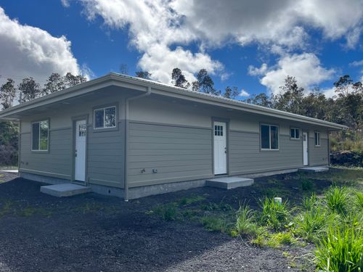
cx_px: 182
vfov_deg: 53.1
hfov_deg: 67.3
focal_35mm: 26
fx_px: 273
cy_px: 136
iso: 50
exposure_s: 1/4310
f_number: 1.6
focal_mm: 5.1
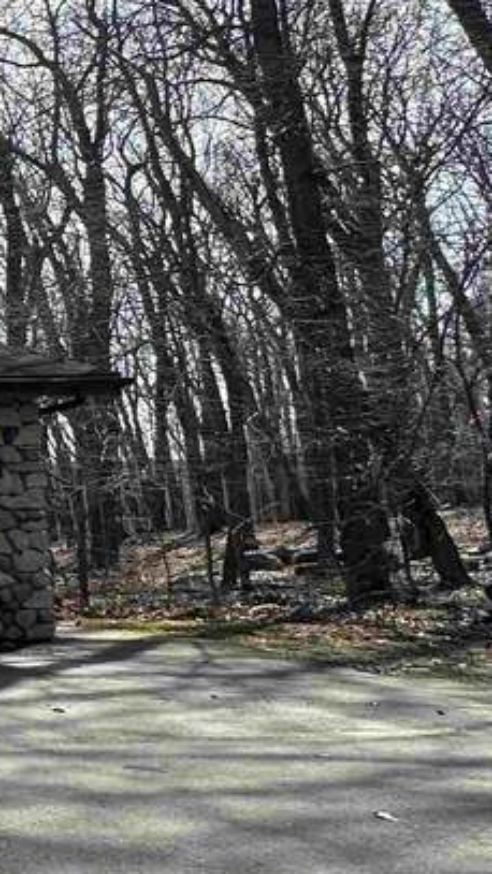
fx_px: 1113
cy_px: 376
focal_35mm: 48
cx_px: -788
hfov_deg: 13.7
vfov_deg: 42.8
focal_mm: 2.22
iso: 40
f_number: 2.2
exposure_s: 1/895
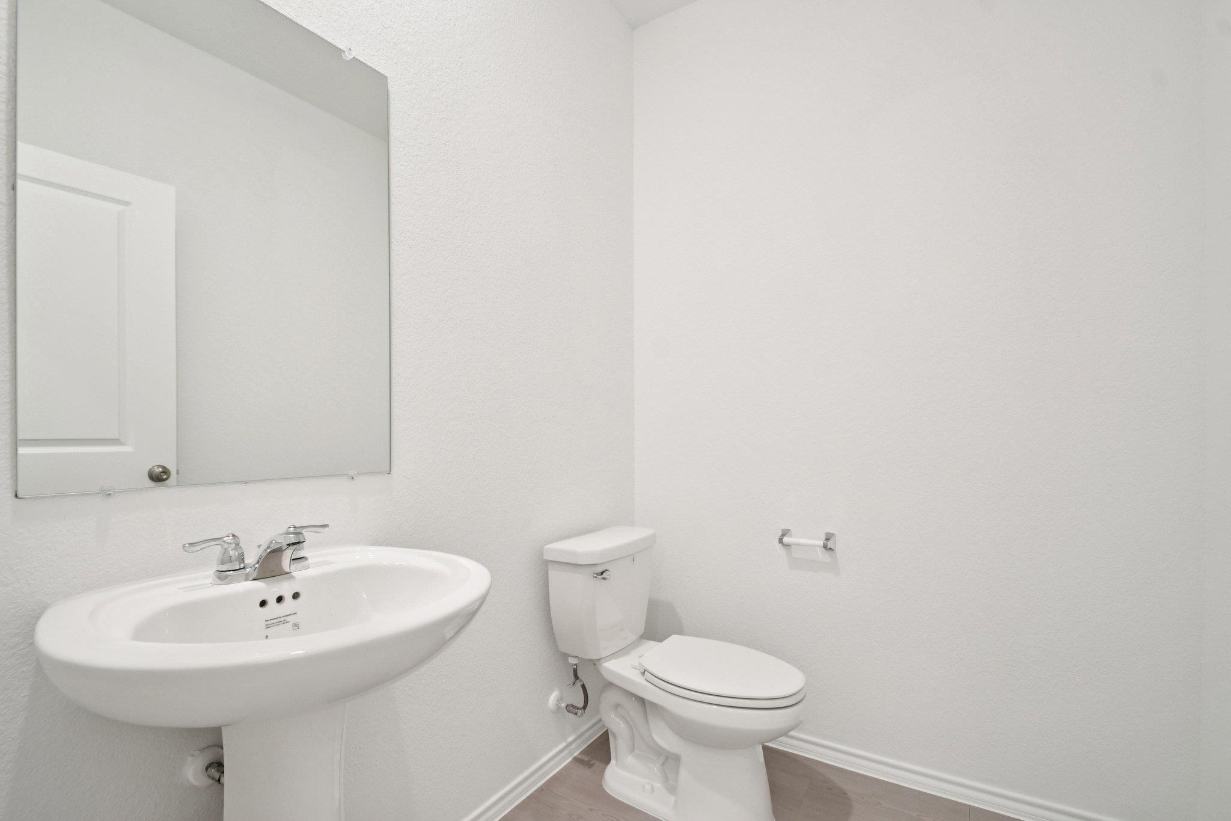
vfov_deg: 77.3
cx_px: 616
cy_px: 410
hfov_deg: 100.4
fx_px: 513
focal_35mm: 15
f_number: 8
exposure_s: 1/13
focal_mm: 10
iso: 400
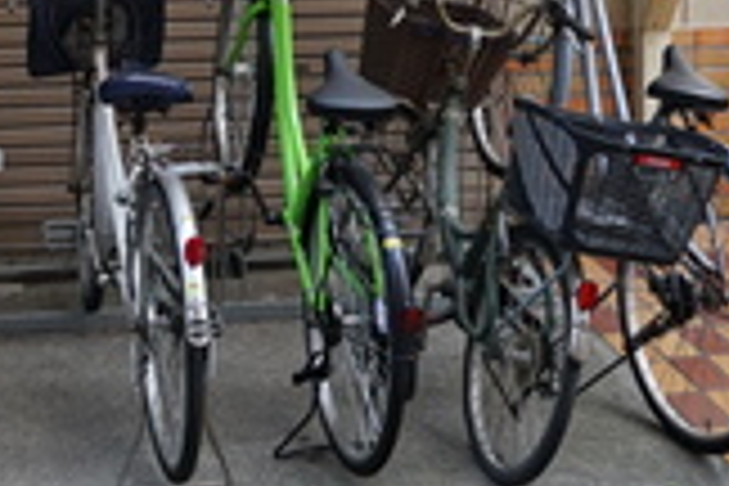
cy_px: -63
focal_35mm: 82
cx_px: 140
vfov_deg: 16.1
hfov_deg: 24.3
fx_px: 1660
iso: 500
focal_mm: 19
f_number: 4
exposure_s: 1/160
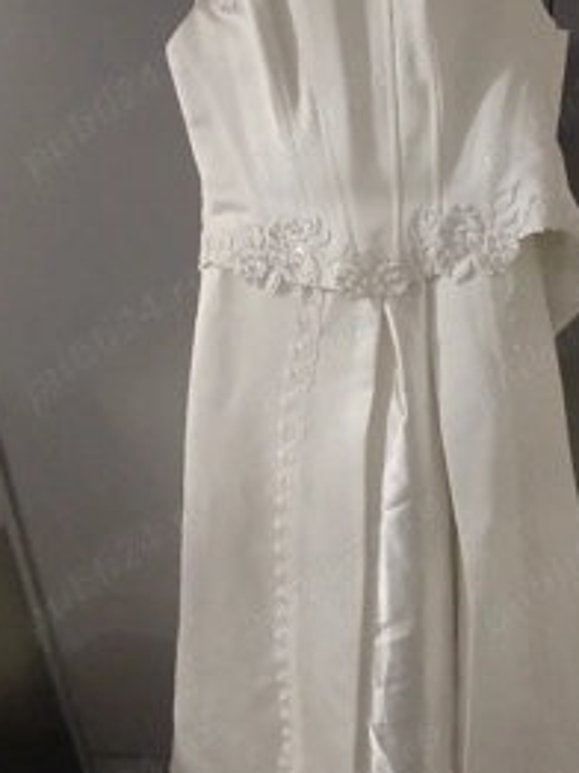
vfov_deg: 67.3
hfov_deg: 51.6
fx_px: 581
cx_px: 405
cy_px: 369
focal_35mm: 26
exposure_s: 1/20
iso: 800
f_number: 2.2
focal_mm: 1.4
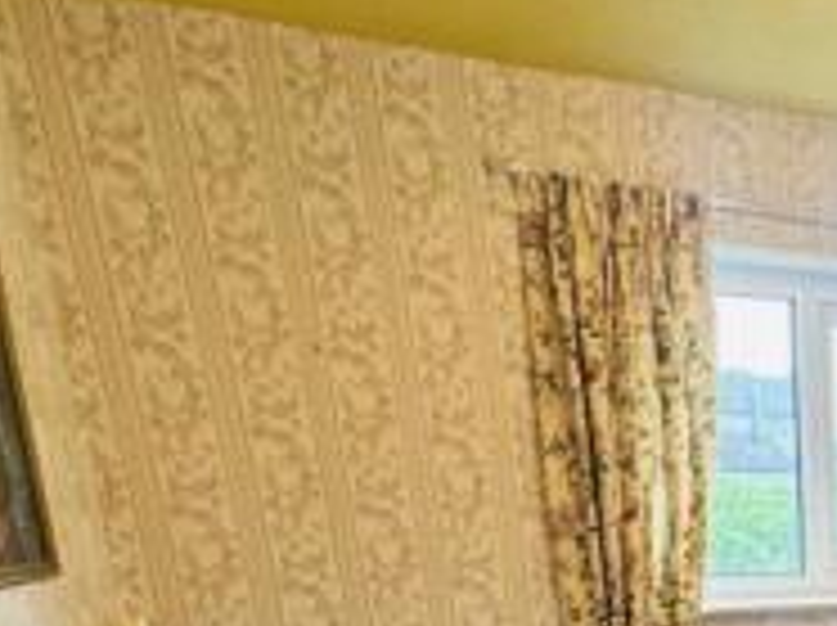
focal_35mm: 44
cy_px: 862
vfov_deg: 26.5
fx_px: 1063
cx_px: 947
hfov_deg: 35.8
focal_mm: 2.22
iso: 160
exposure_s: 1/100
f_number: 2.2
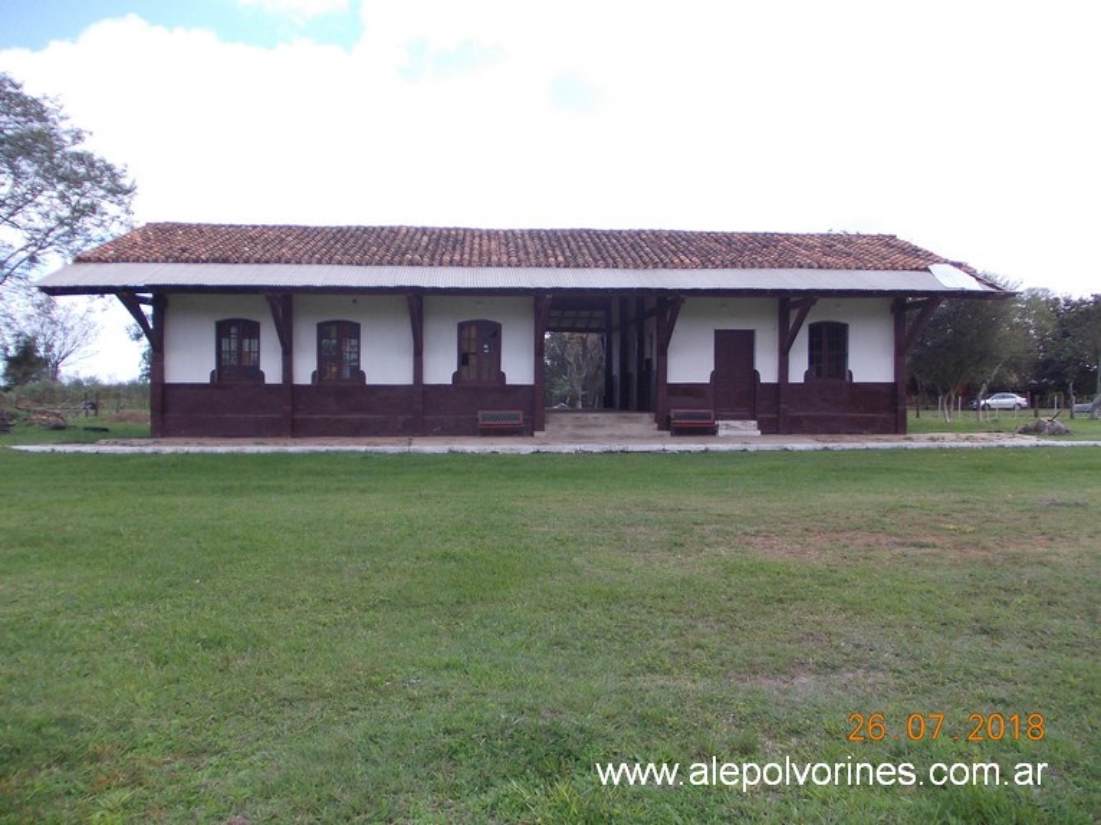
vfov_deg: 49.7
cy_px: 412
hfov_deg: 63.5
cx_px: 550
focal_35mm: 28
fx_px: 890
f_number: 5.4
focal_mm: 4
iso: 80
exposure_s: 1/125
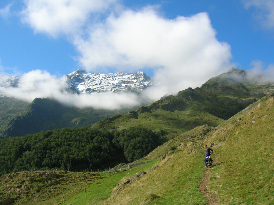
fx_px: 269
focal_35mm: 34
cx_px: 137
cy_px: 102
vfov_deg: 41.7
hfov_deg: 54.0
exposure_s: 1/461
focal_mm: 5.7
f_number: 4.9
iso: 71
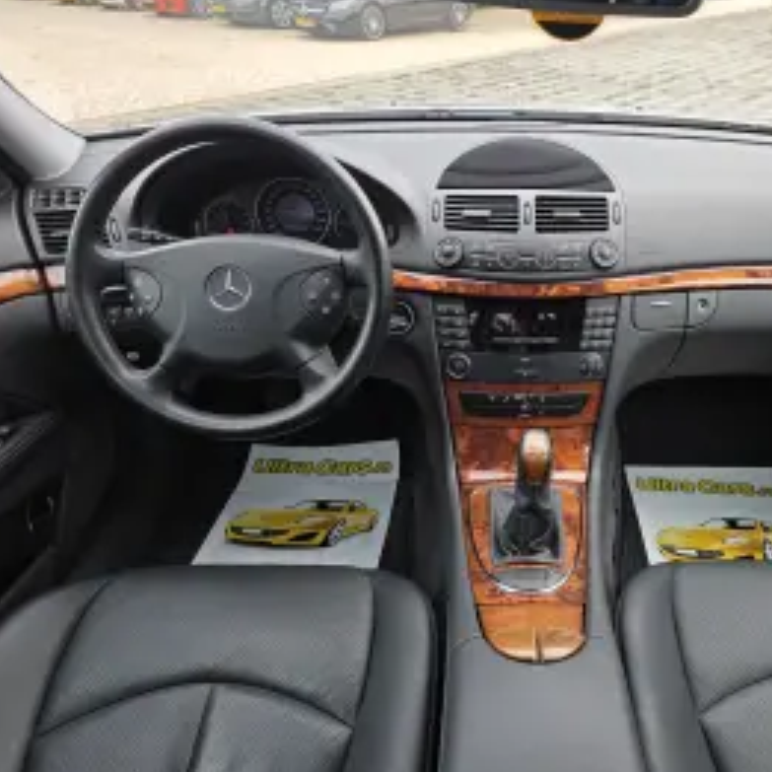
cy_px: 376
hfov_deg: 56.0
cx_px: 521
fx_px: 706
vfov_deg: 57.3
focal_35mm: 28
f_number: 1.7
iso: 40
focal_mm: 6.25
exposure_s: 1/180
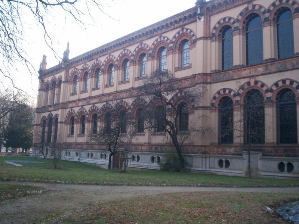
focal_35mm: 36
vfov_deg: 39.7
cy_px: 112
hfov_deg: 51.4
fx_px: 311
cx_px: 150
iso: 100
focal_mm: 5.9
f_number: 4.5
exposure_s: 1/91
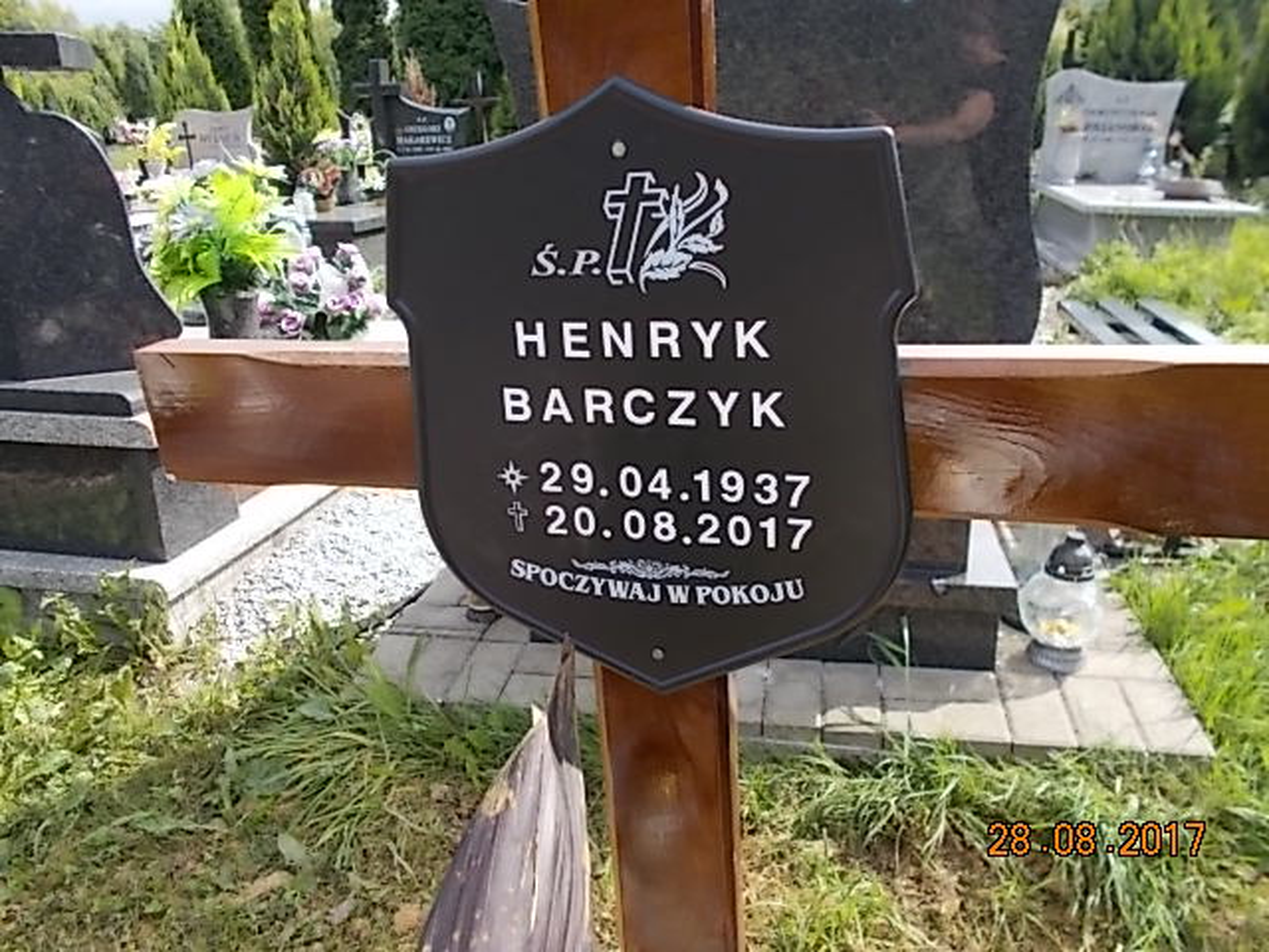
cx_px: 634
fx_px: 953
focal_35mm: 26
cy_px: 476
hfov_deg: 67.3
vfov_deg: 53.1
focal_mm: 4.6
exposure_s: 1/400
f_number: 3.2
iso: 80
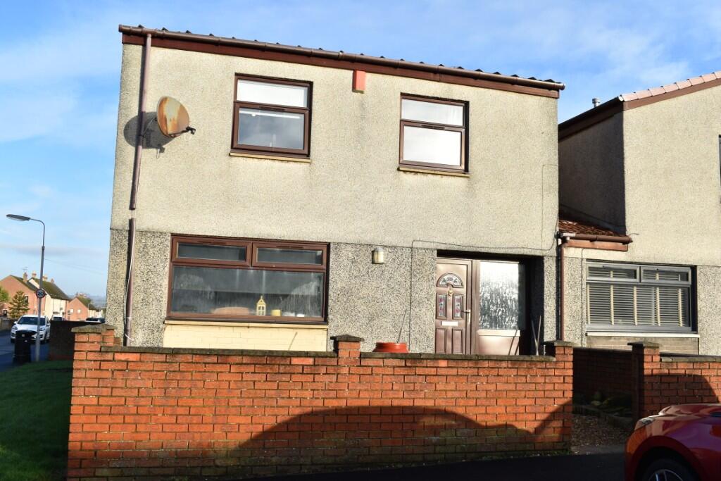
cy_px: 240
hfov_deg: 55.1
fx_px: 691
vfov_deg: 38.4
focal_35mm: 34
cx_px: 360
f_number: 8
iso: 180
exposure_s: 1/250
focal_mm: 23
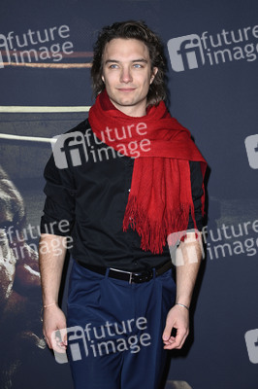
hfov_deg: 17.5
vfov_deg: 26.0
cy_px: 194
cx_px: 129
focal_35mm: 78
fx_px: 840
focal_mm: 78
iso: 640
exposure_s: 1/200
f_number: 5.6
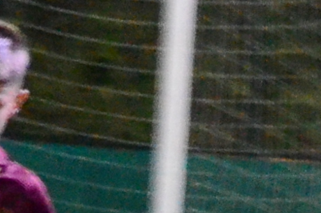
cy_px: 339
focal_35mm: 1261
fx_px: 11221
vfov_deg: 1.1
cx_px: -123
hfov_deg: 1.6
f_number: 9
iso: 6400
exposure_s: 1/60
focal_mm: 105
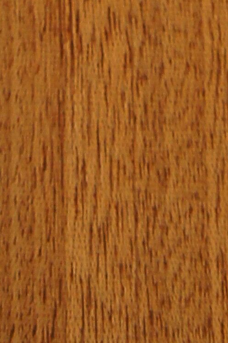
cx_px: 103
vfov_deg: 7.6
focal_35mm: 247
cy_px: -550
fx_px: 2355
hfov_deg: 5.5
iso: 640
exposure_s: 1/60
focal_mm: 25
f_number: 4
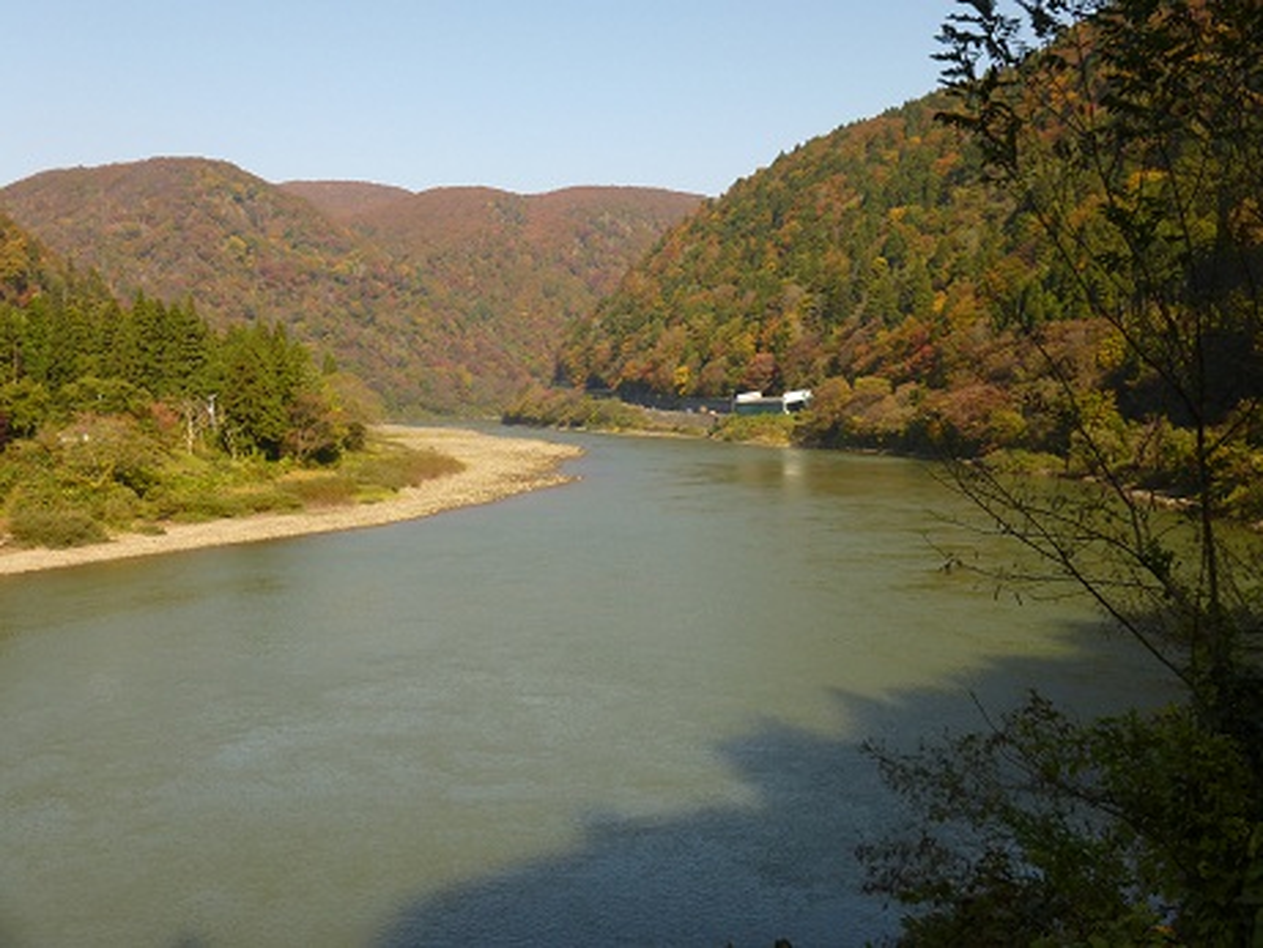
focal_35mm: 36
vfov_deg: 39.7
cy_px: 474
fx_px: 1314
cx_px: 632
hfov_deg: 51.3
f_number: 3.6
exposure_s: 1/640
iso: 100
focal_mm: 6.5
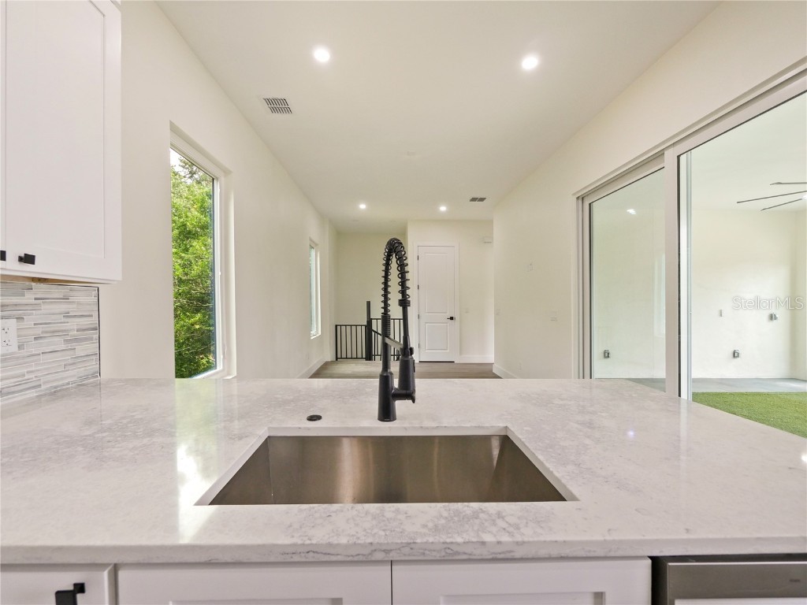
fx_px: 326
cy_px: 302
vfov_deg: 85.7
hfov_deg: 102.1
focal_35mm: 14
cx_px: 404
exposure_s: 1/60
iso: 500
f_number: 4
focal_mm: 7
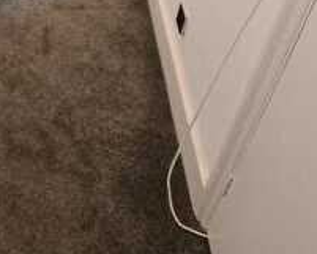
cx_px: -33
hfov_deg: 33.2
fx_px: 460
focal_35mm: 49
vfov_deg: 27.5
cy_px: -43
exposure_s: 1/60
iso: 360
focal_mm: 10
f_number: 4
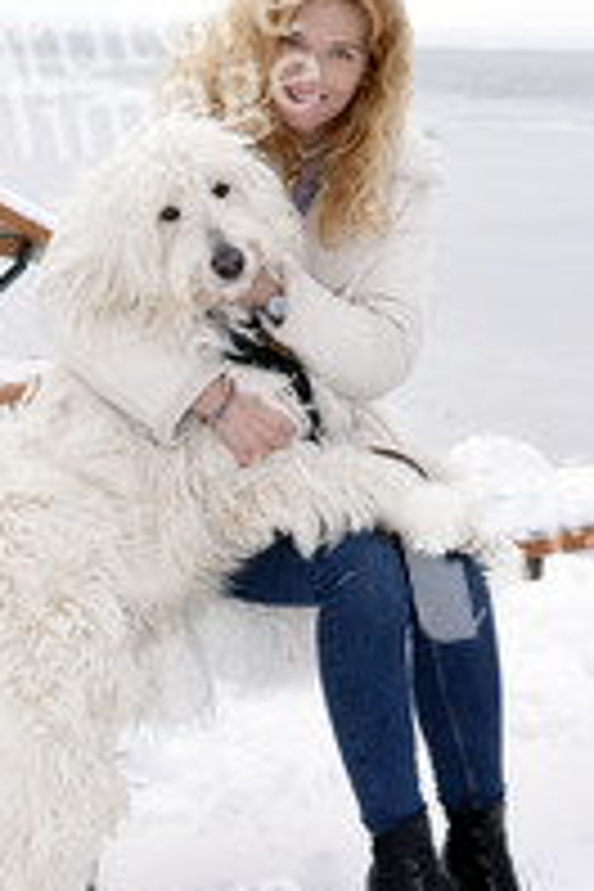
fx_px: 2599
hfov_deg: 13.0
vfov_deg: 19.4
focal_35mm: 105
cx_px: 220
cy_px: 310
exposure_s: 1/160
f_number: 6.3
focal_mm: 52
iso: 500
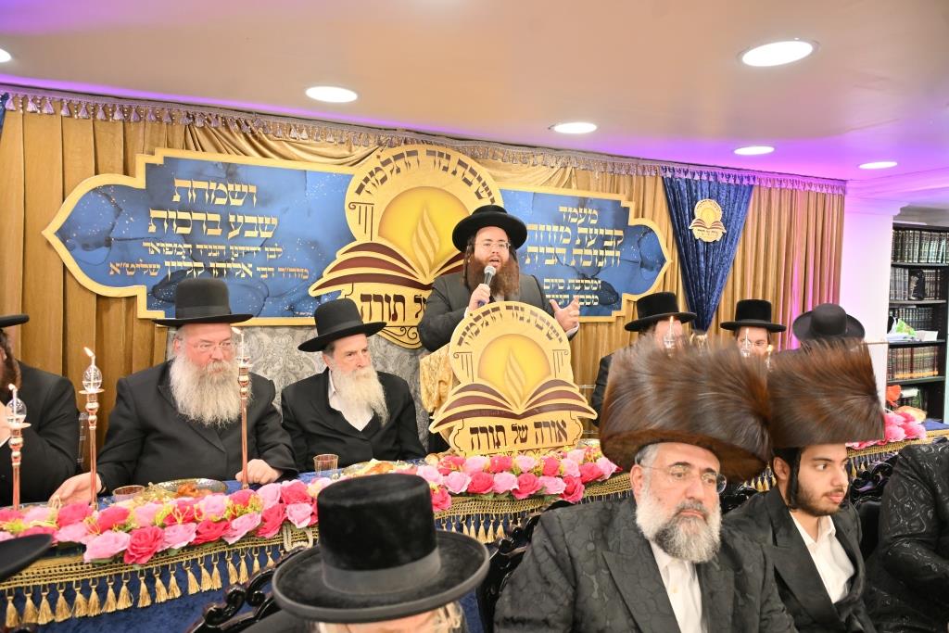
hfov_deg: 73.7
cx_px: 474
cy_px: 316
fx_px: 633
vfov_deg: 53.1
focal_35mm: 24
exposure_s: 1/160
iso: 800
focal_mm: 24
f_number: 4
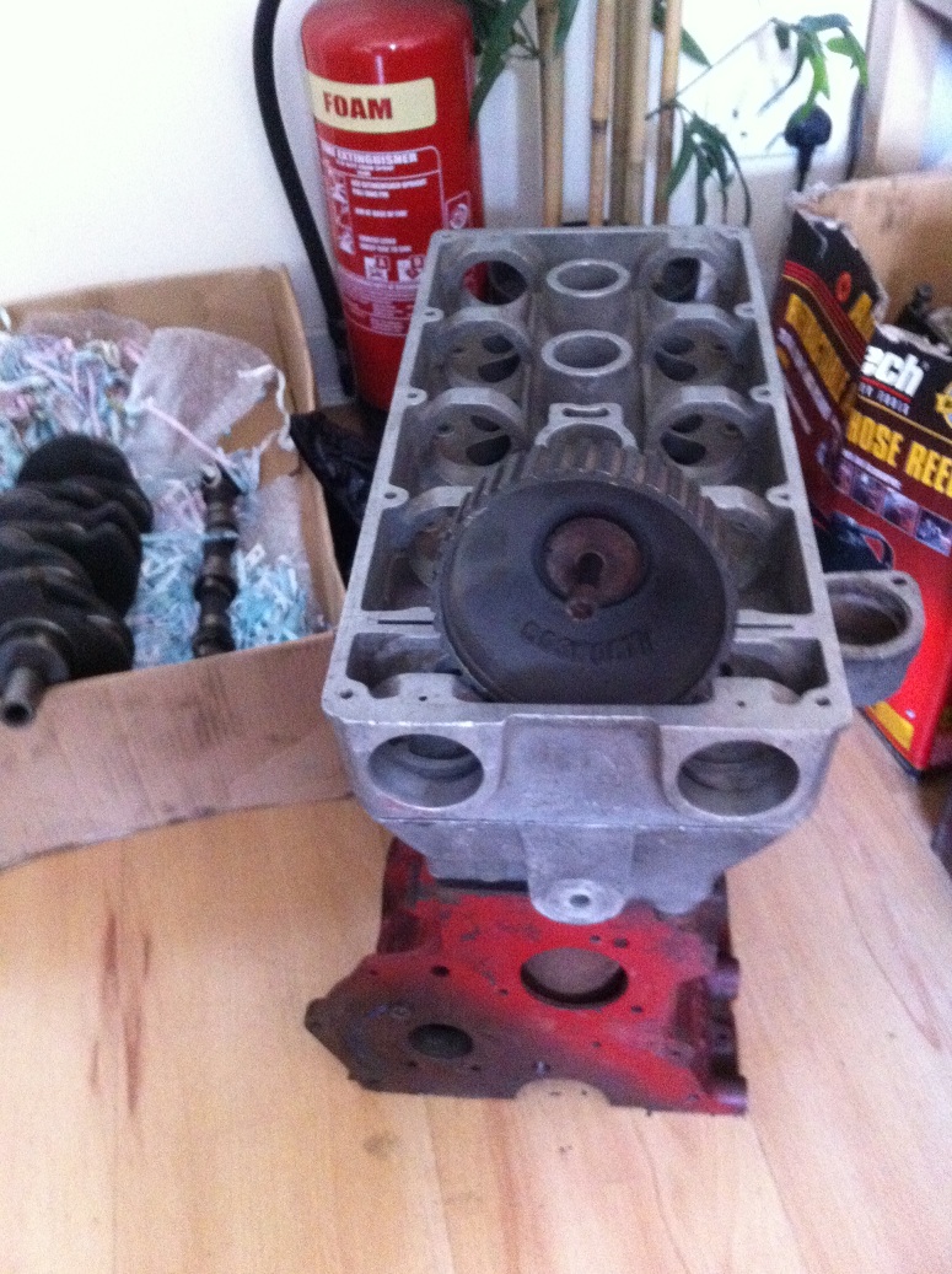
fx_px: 1286
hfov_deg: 40.6
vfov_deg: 52.7
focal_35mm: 35
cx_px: 476
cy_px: 637
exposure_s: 1/15
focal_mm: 3.85
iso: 800
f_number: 2.8
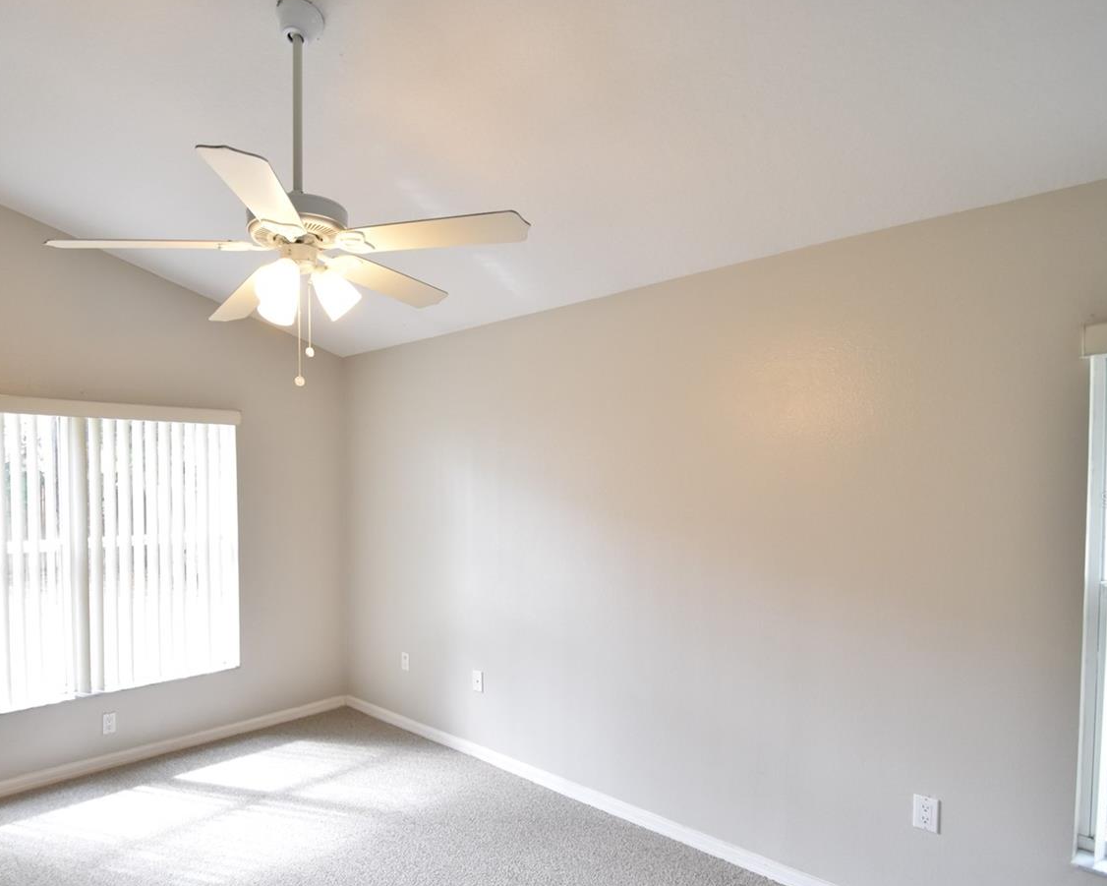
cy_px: 500
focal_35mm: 20
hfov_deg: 78.6
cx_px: 402
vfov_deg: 67.8
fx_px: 655
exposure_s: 1/125
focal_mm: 10
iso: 800
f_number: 3.5
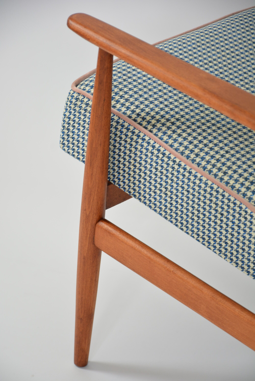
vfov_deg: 14.0
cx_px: 128
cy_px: 190
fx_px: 1559
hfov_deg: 9.4
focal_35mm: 147
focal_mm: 98
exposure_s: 1/125
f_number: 5.6
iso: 500
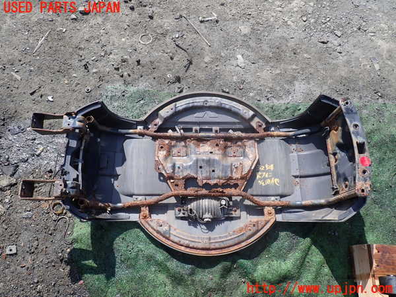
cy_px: 148
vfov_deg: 54.9
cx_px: 198
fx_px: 286
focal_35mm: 25
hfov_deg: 69.4
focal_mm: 4.5
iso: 100
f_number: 2.8
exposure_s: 1/800
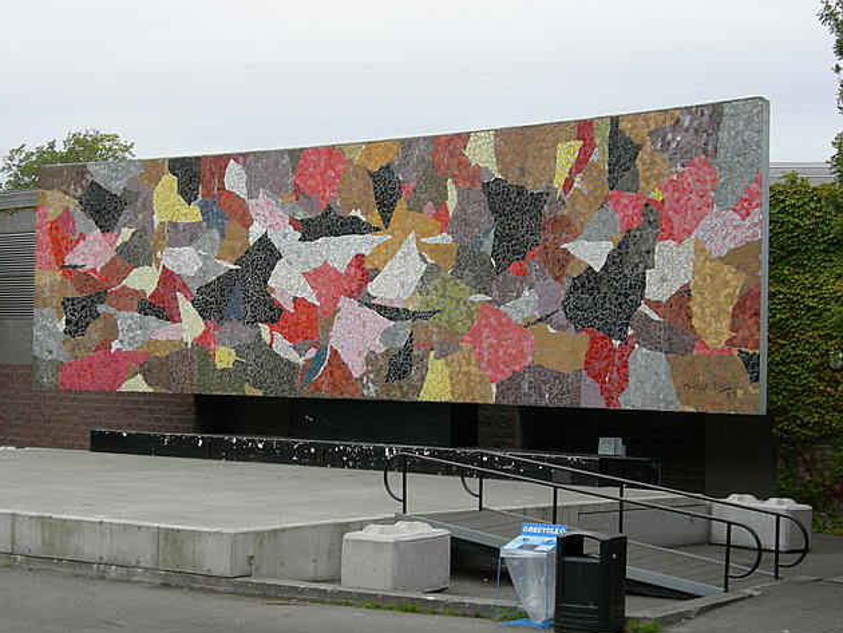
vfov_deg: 21.9
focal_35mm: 67
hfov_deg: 29.0
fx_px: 1632
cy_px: 319
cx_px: 416
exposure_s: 1/163
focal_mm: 13.7
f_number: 5.5
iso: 64
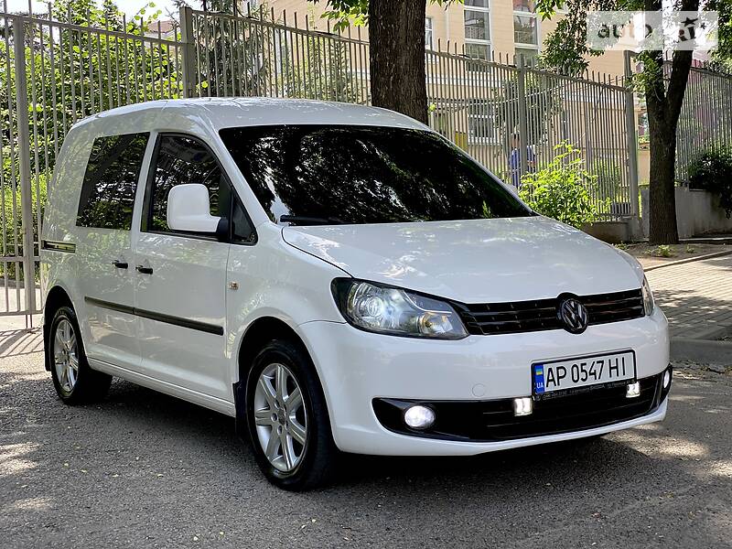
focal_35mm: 52
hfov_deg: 36.8
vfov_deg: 28.0
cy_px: 274
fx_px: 1100
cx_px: 366
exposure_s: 1/261
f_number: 2
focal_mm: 6
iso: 20
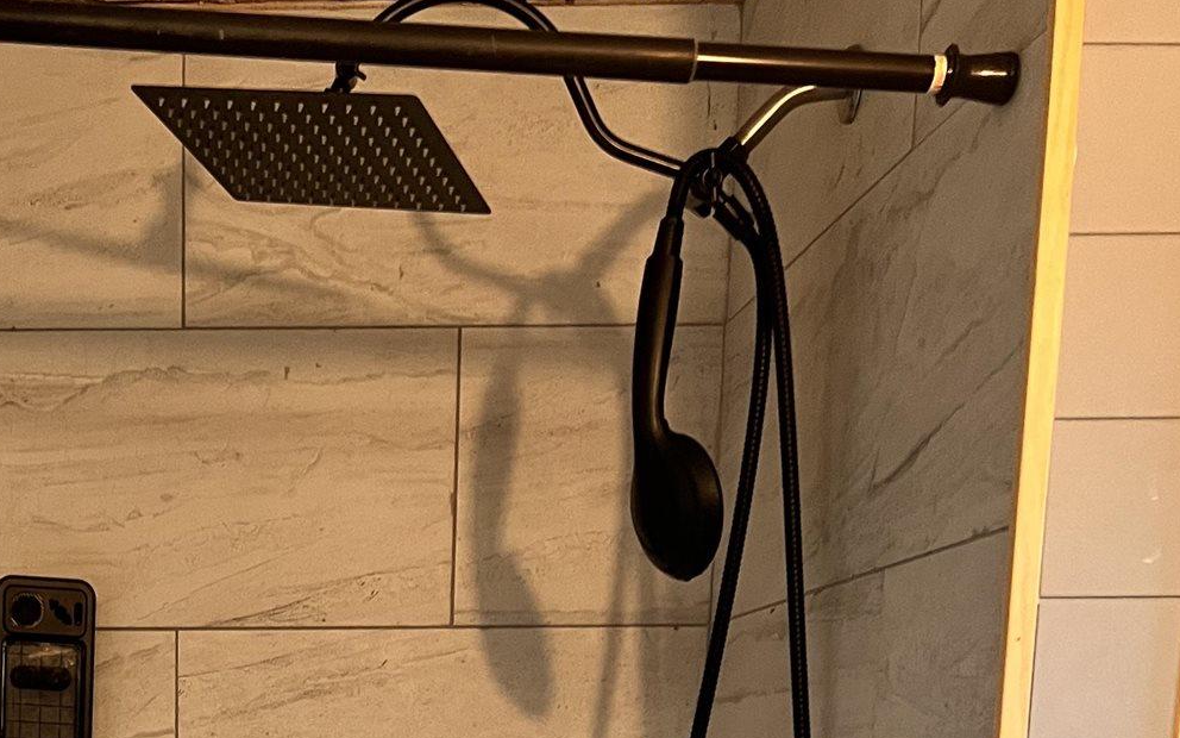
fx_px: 2058
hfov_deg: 30.9
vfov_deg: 17.5
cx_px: 174
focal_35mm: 64
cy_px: 1212
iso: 250
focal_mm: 5.7
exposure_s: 1/60
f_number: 1.5
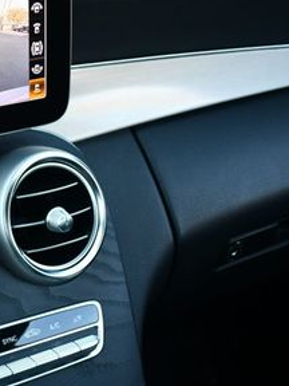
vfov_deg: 25.3
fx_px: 857
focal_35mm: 77
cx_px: -84
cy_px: 196
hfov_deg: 17.9
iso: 720
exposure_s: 1/250
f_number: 3.5
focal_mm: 18
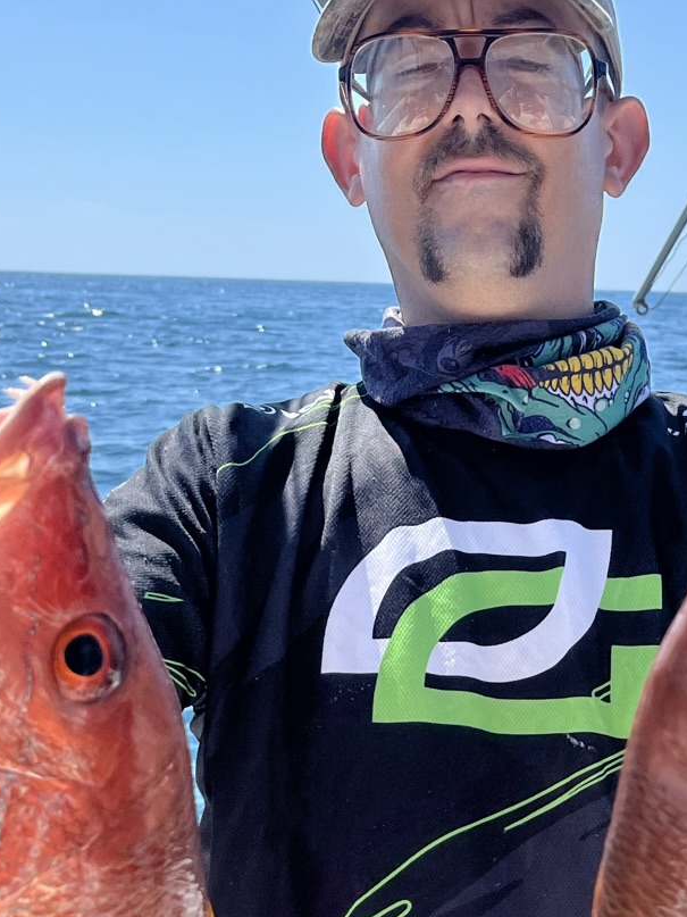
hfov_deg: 22.2
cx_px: 437
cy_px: 817
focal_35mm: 66
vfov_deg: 28.3
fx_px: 1747
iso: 50
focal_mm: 5.1
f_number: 1.6
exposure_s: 1/3521
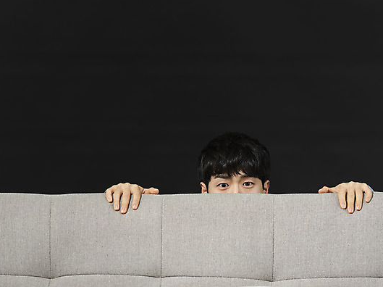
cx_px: 175
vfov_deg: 6.8
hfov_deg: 9.1
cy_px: 143
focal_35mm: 218
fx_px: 2410
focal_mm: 200
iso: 100
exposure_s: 1/125
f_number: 4
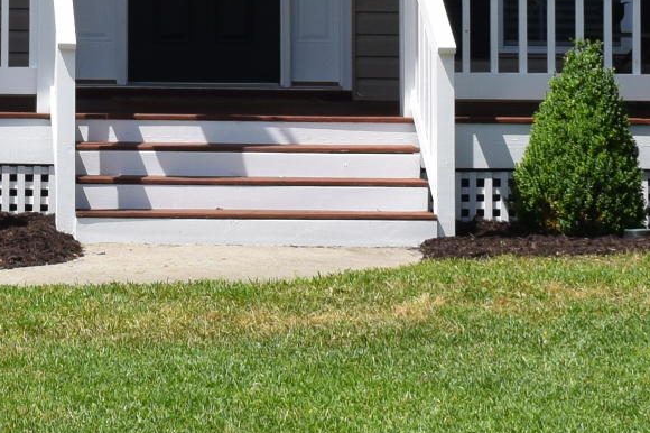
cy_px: -434
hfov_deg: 9.7
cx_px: -175
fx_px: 3782
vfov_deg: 6.4
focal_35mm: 210
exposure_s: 1/400
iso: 200
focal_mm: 27
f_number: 10
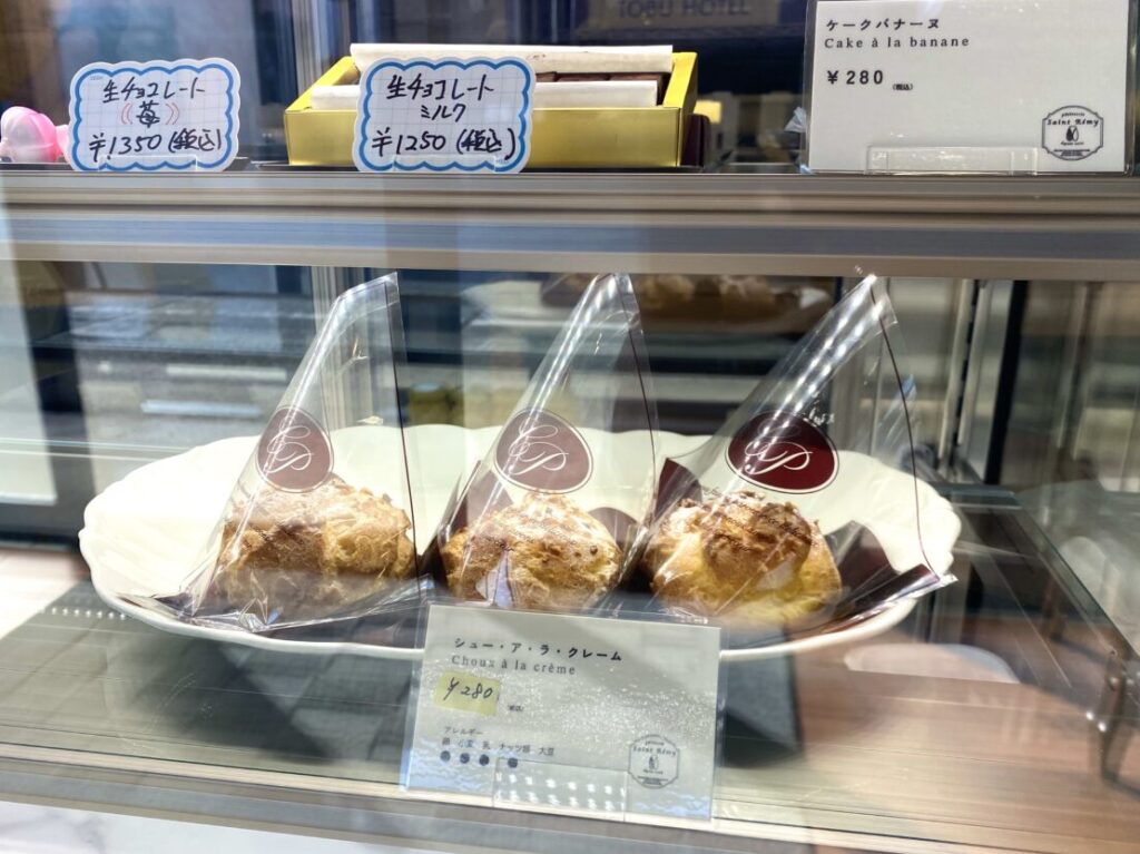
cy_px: 427
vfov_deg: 53.0
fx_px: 856
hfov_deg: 67.3
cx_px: 570
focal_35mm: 26
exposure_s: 1/693
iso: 32
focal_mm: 4.25
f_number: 1.8
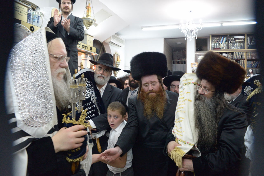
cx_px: 132
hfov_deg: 65.5
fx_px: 205
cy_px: 88
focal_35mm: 28
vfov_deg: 46.4
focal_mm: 28
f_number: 6.3
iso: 4000
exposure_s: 1/125
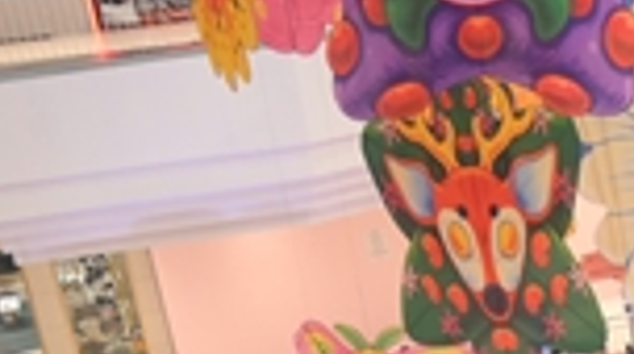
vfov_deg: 9.3
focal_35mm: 120
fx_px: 2015
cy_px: 737
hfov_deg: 16.1
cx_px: 1003
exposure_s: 1/200
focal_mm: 24
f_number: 4
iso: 1000
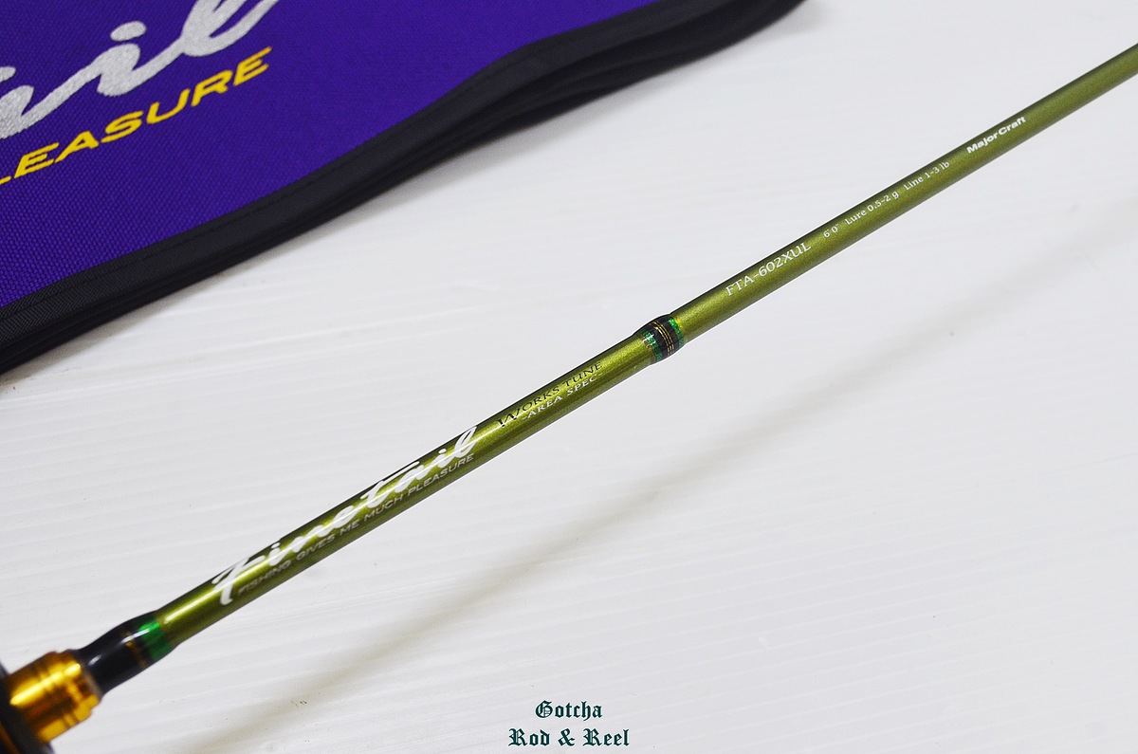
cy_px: 377
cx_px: 569
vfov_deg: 28.0
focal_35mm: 48
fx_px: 1514
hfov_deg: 41.2
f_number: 6.3
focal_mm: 32
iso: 400
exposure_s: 1/8
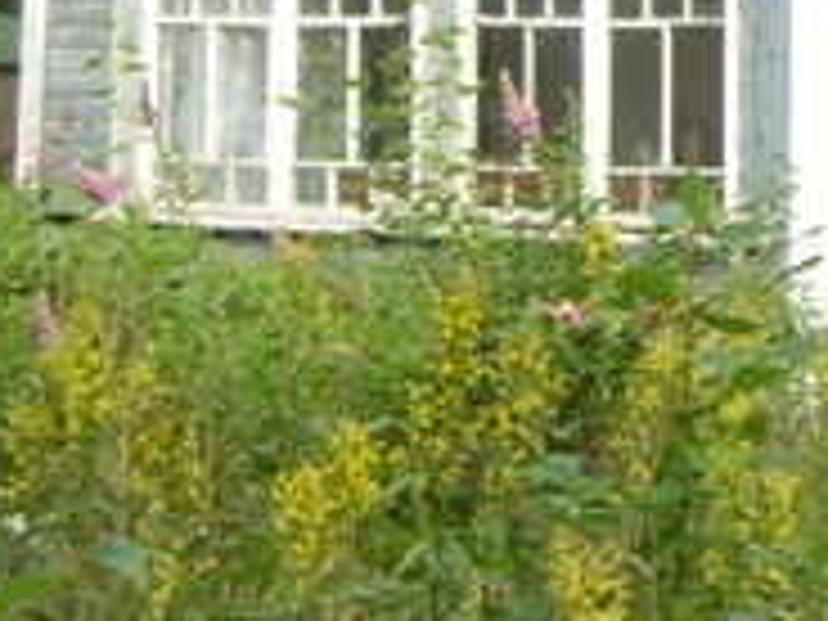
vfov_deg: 9.5
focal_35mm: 152
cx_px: 1161
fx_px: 3636
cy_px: -333
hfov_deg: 12.5
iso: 50
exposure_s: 1/168
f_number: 2.8
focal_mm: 5.8
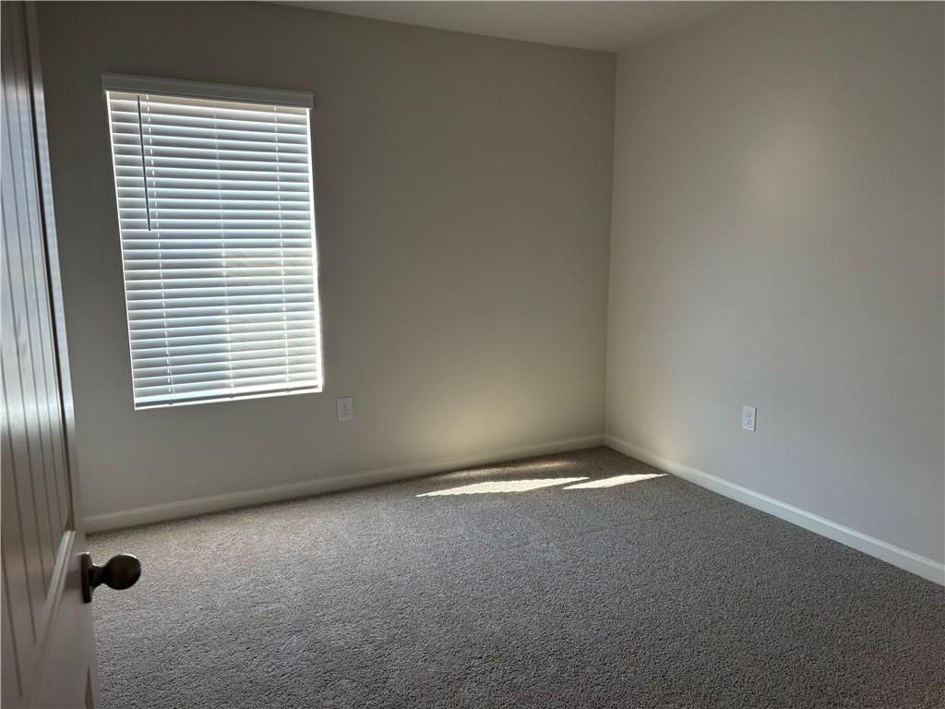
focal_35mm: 26
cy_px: 354
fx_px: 710
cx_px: 472
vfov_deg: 53.1
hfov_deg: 67.3
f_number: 1.6
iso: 125
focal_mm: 5.96
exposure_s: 1/122
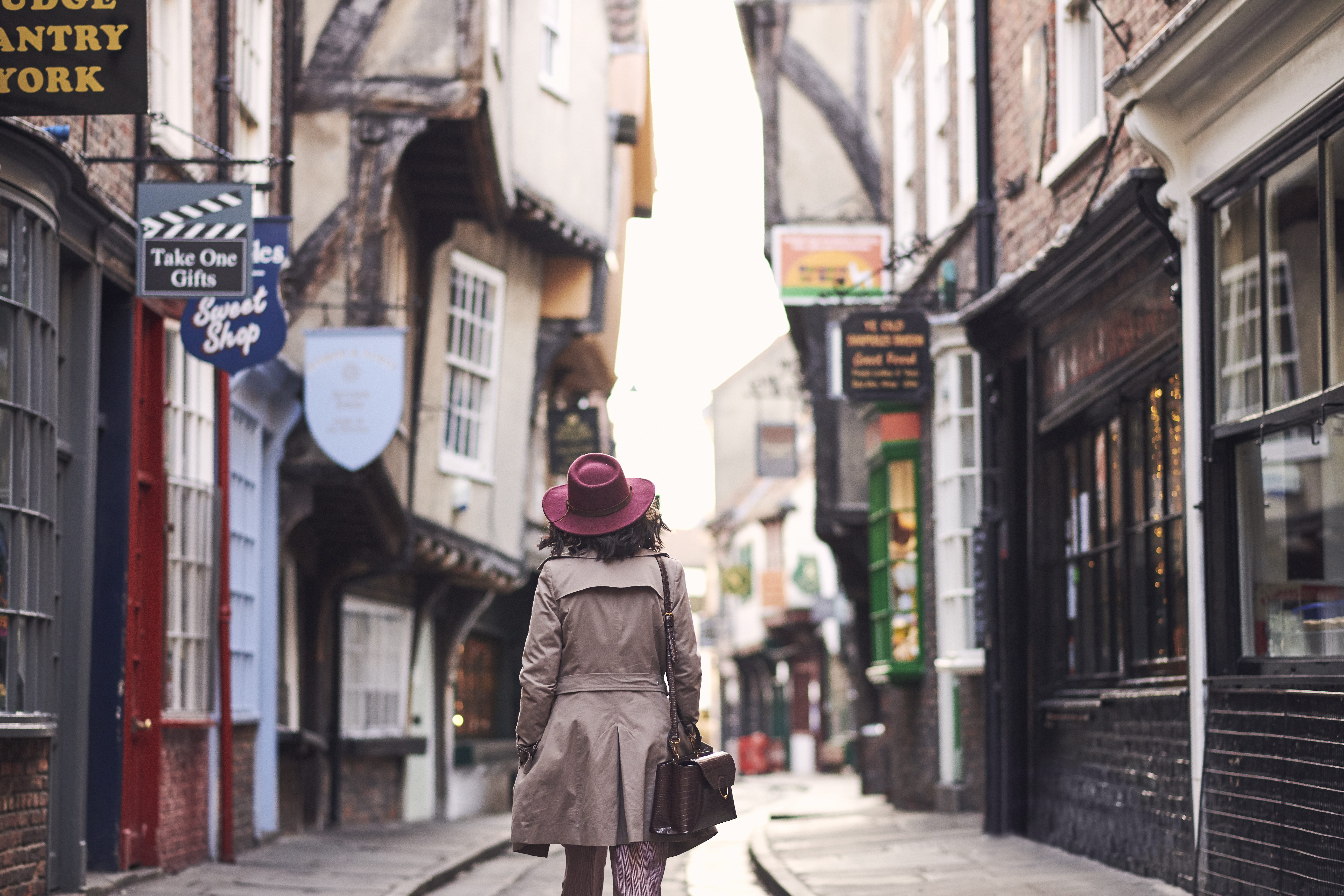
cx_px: 672
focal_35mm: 85
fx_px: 3173
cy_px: 448
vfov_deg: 16.1
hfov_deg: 23.9
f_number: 2.2
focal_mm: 85
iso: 800
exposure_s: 1/1000
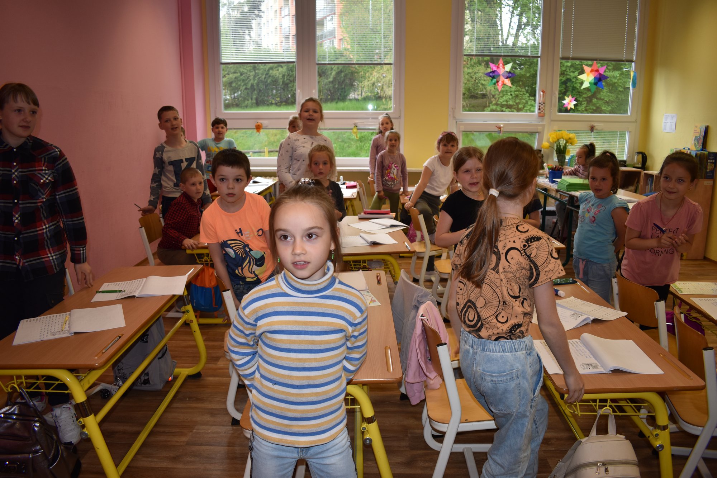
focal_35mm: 27
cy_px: 239
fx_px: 538
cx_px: 358
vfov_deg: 47.9
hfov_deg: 67.4
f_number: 3.5
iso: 140
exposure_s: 1/60
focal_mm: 18
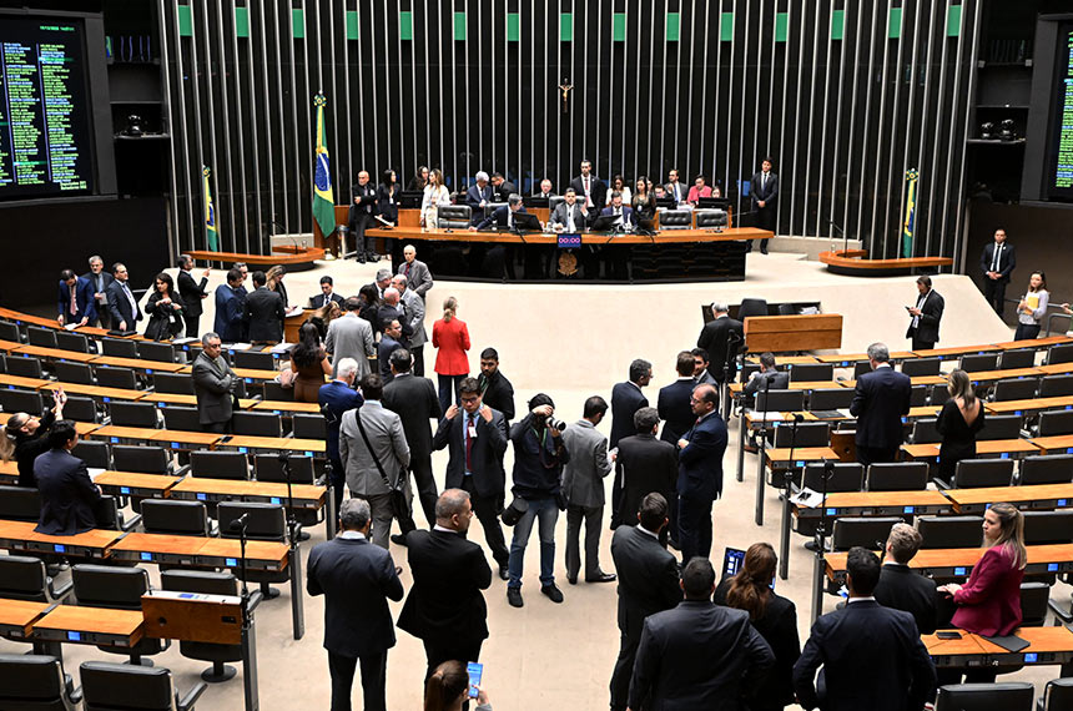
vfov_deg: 36.7
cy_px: 356
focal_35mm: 36
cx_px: 536
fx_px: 1071
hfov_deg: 53.2
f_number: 4
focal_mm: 24
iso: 3200
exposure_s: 1/125
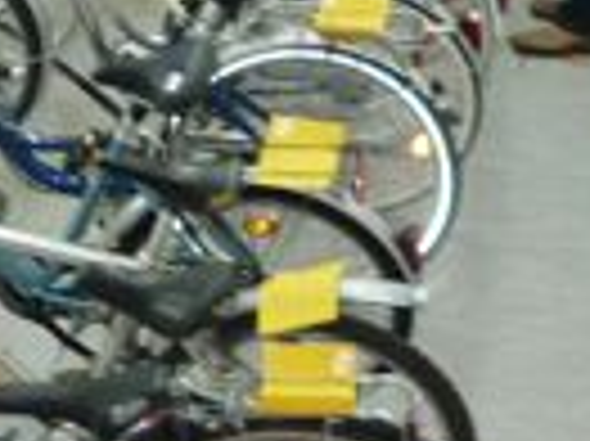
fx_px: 2742
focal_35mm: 161
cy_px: -4
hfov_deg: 12.1
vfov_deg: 9.1
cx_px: -5
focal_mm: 5.5
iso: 200
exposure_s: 1/30
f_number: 2.8
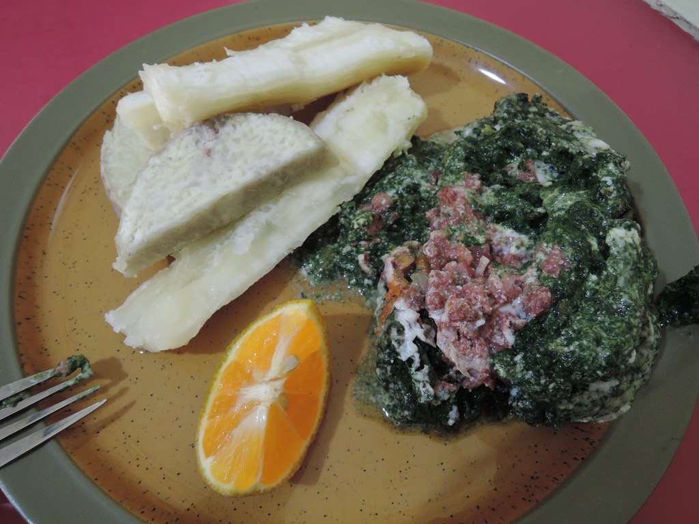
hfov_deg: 71.6
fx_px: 485
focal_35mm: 24
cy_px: 262
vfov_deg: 56.8
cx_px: 350
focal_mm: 5.1
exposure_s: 1/13
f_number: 2.8
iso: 400
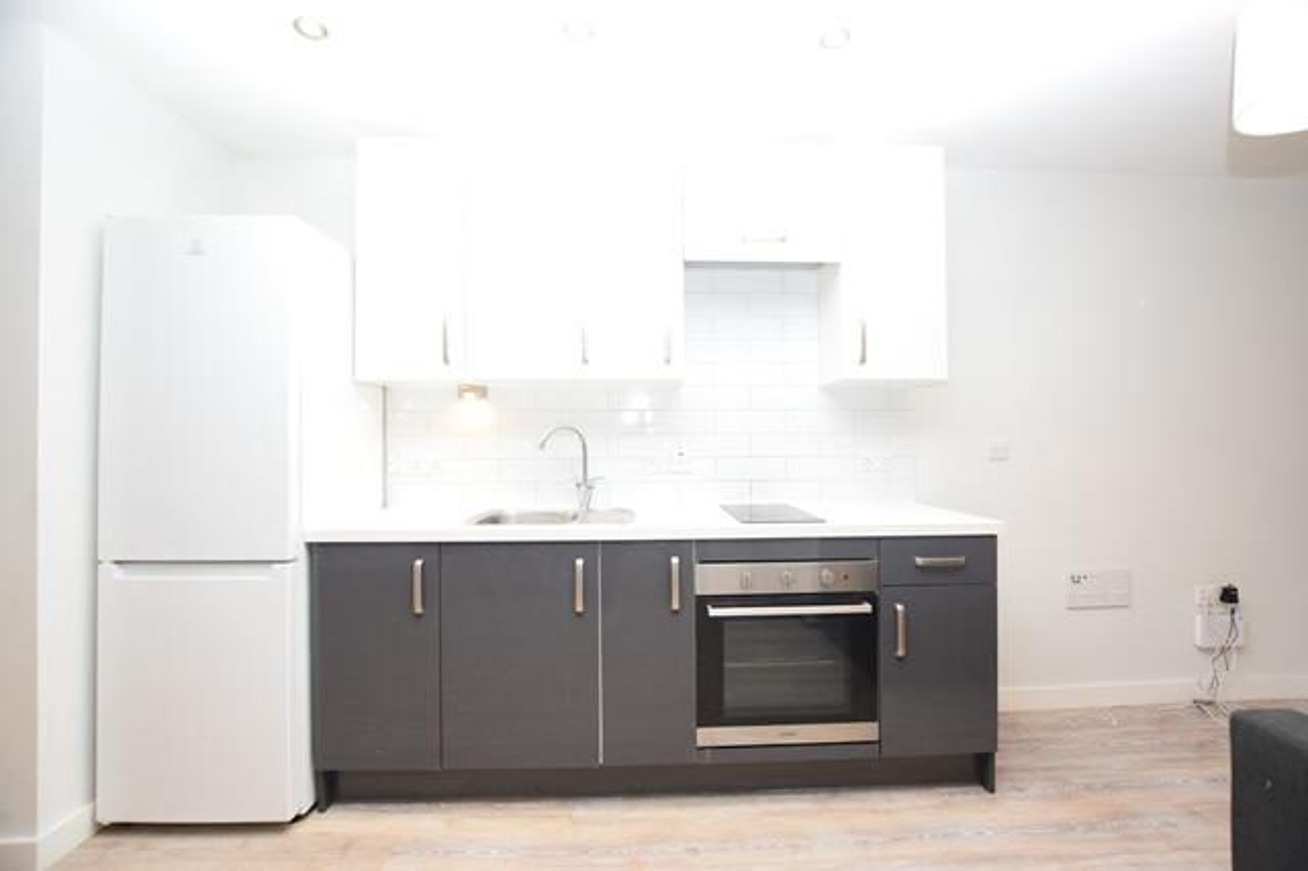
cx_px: 654
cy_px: 436
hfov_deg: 100.4
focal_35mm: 15
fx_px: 545
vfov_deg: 77.3
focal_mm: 10
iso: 800
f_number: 4.5
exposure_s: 1/80
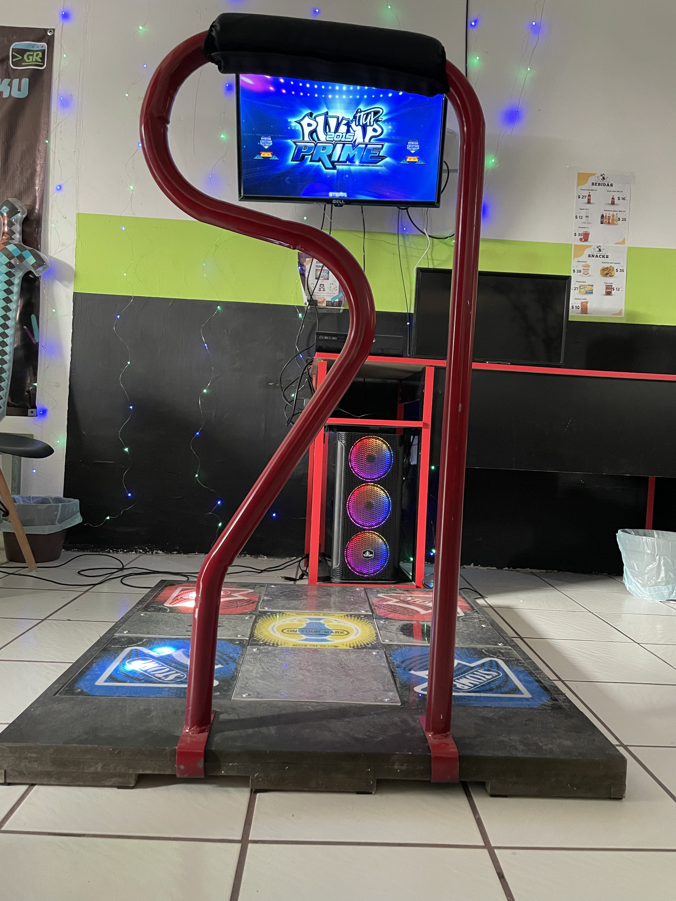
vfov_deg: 67.3
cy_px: 450
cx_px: 338
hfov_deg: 53.1
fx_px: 677
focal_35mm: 26
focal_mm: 4.2
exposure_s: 1/60
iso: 400
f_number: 1.6
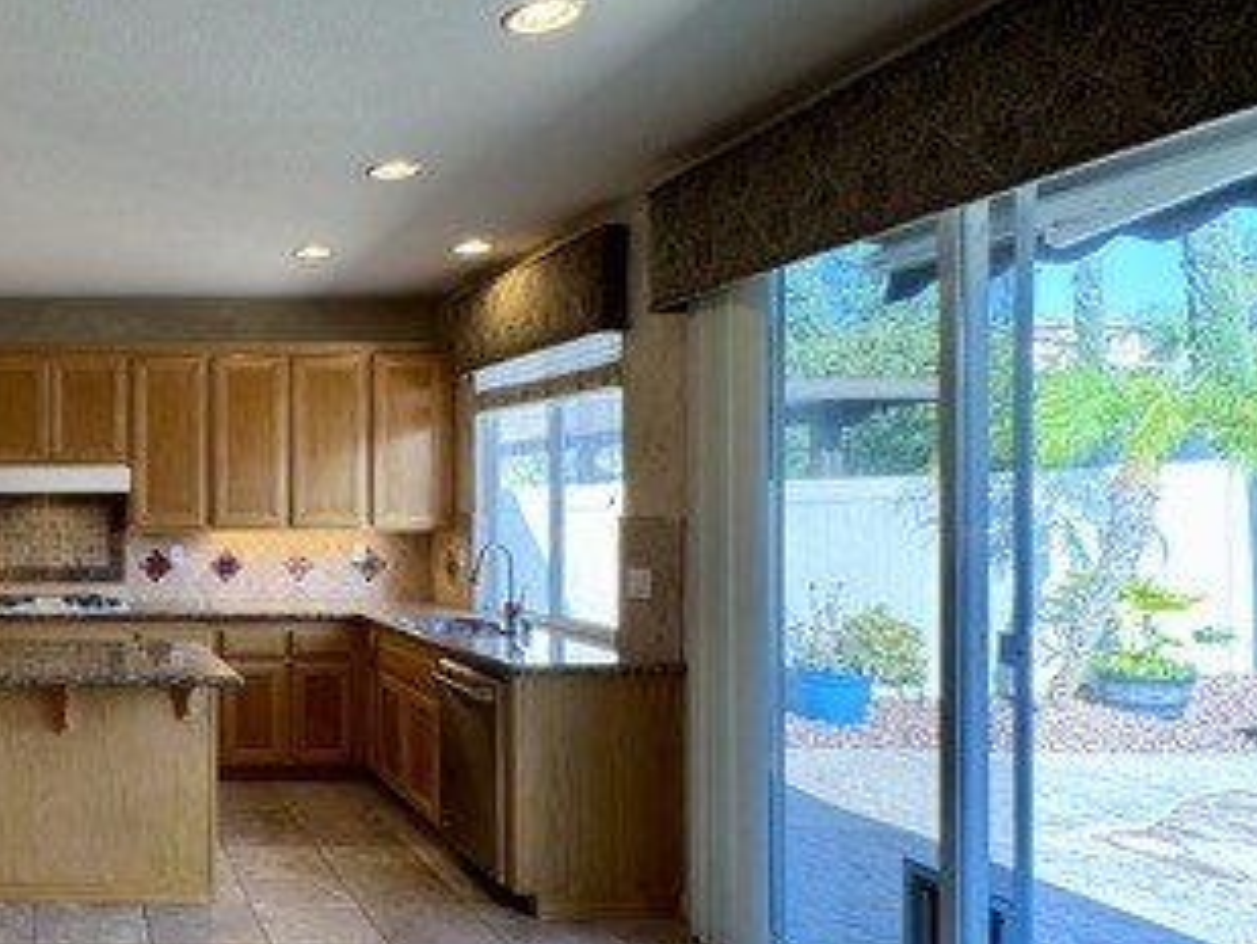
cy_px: 509
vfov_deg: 48.2
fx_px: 1053
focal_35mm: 29
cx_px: 53
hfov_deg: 51.7
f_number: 2.2
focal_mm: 2.22
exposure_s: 1/120
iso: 160
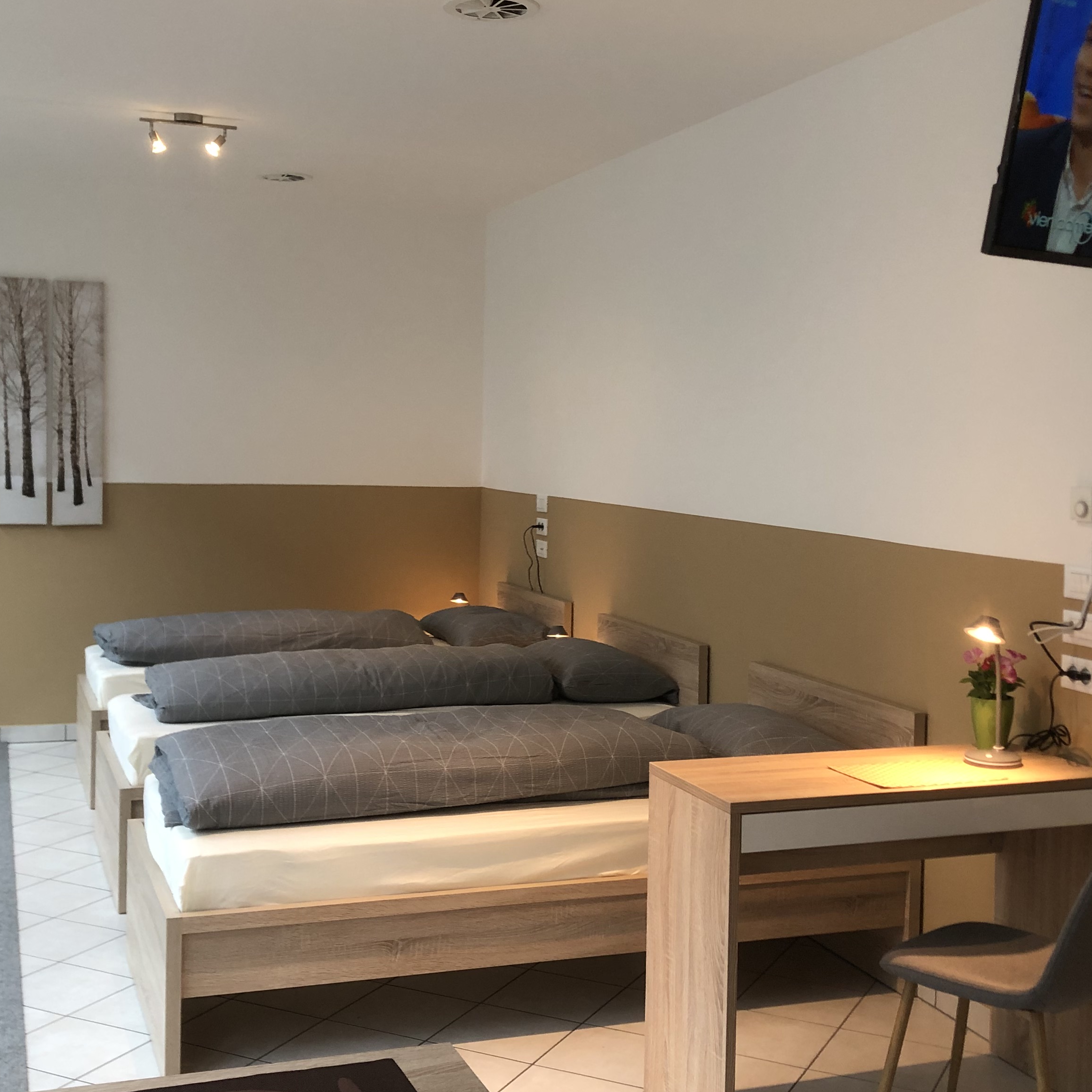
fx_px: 1535
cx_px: 520
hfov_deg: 39.2
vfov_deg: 39.2
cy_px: 520
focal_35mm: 43
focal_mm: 3.99
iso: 32
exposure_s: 1/25
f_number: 1.8
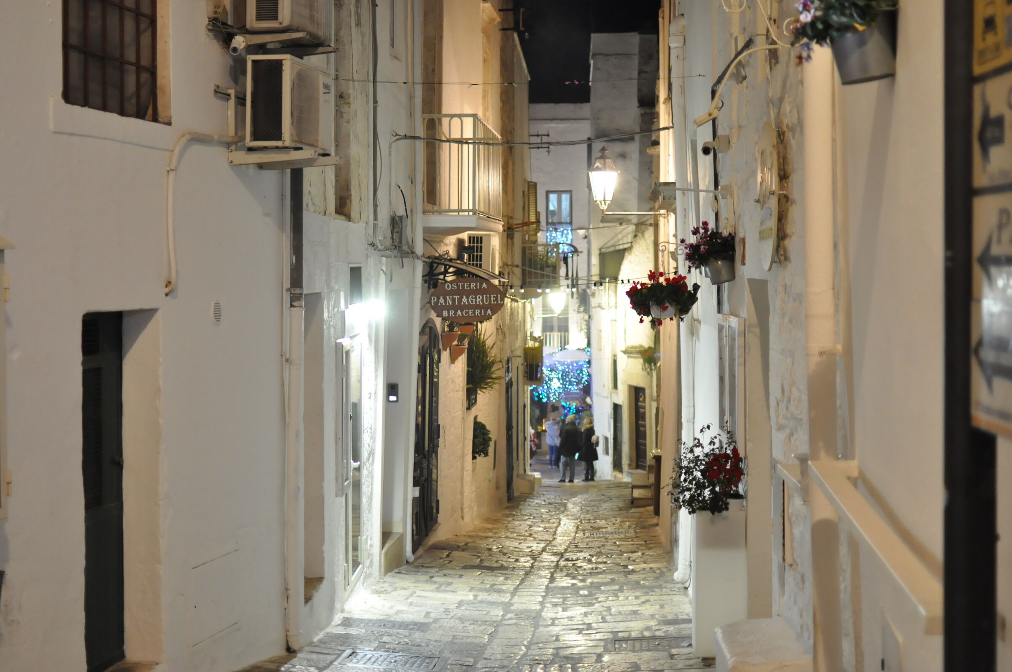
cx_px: 506
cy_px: 336
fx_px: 1474
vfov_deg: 25.7
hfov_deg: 37.9
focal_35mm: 52
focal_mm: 35
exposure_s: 1/60
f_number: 1.8
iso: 1600
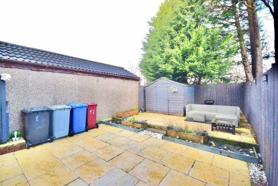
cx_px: 139
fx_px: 116
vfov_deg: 77.4
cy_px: 93
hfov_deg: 100.4
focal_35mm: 15
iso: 800
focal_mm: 10
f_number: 6.3
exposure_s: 1/60
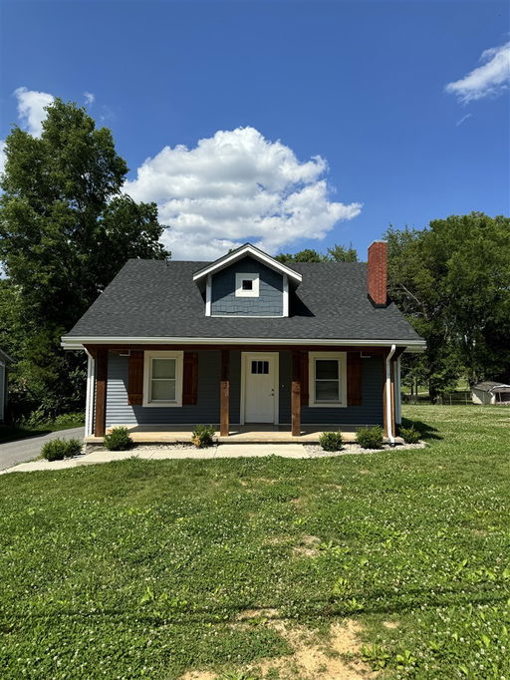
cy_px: 340
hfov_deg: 56.8
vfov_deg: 71.6
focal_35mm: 24
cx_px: 255
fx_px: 471
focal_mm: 6.76
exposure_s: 1/4950
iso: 80
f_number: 1.78
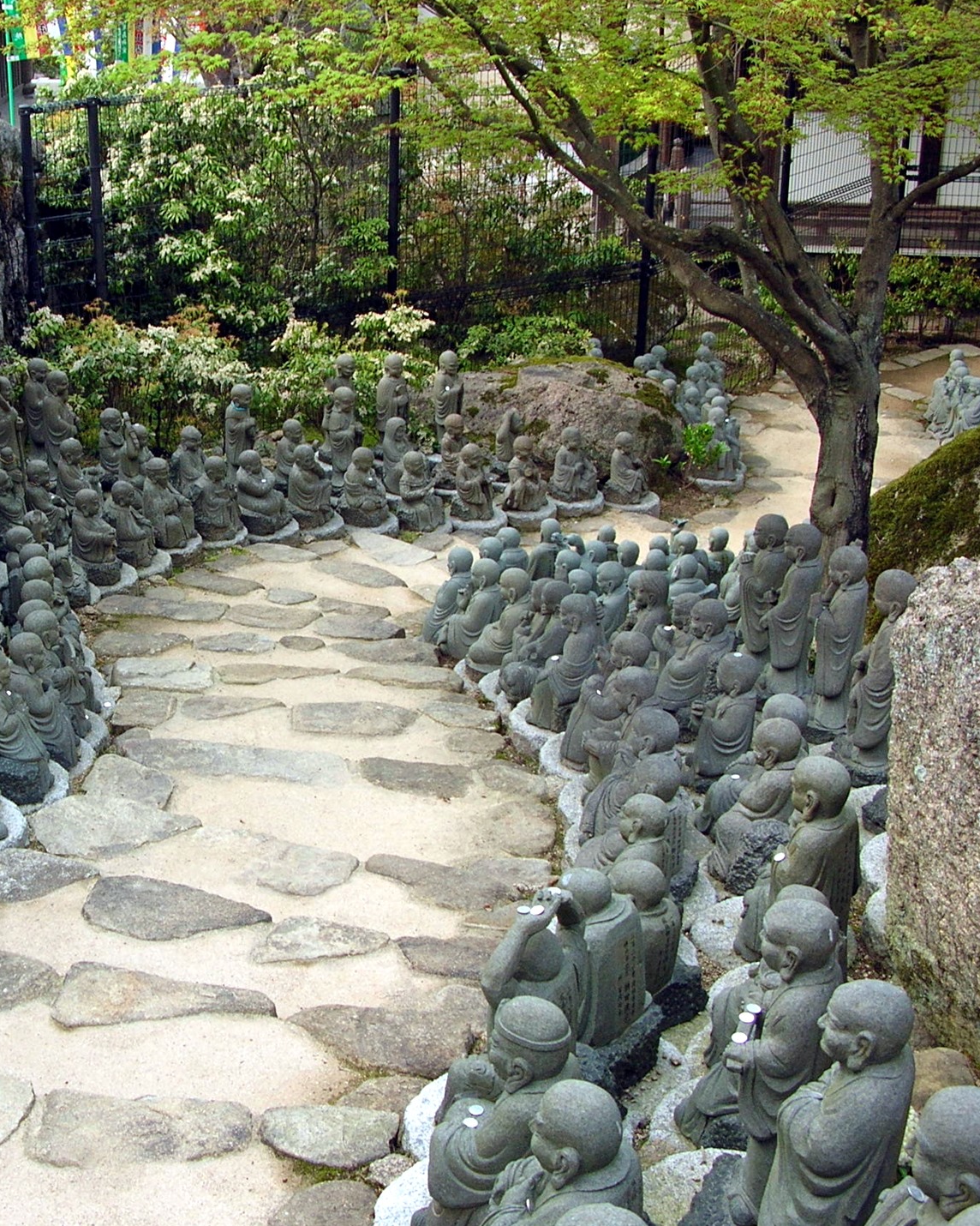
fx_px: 1994
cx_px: 205
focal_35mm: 55
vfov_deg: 34.2
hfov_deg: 27.1
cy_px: 612
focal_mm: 7.1
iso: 50
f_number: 3
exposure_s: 1/48.3
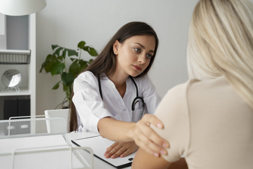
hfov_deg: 50.7
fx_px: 267
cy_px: 84
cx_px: 126
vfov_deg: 35.1
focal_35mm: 38
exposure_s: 1/250
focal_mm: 38
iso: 500
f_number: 4
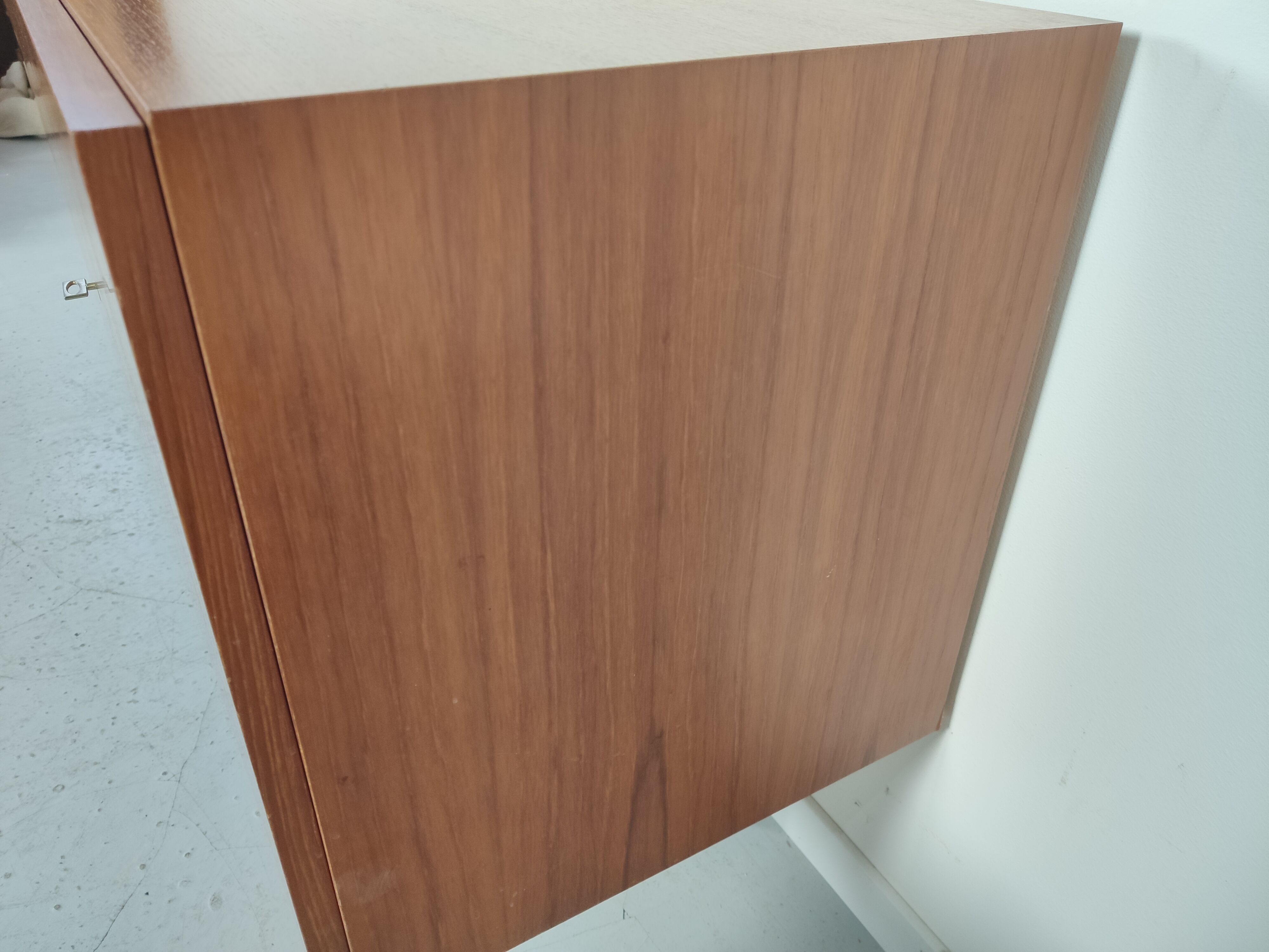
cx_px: 634
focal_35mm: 26
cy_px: 476
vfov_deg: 53.1
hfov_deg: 67.3
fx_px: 953
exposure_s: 1/100
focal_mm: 4.75
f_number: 1.75
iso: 217
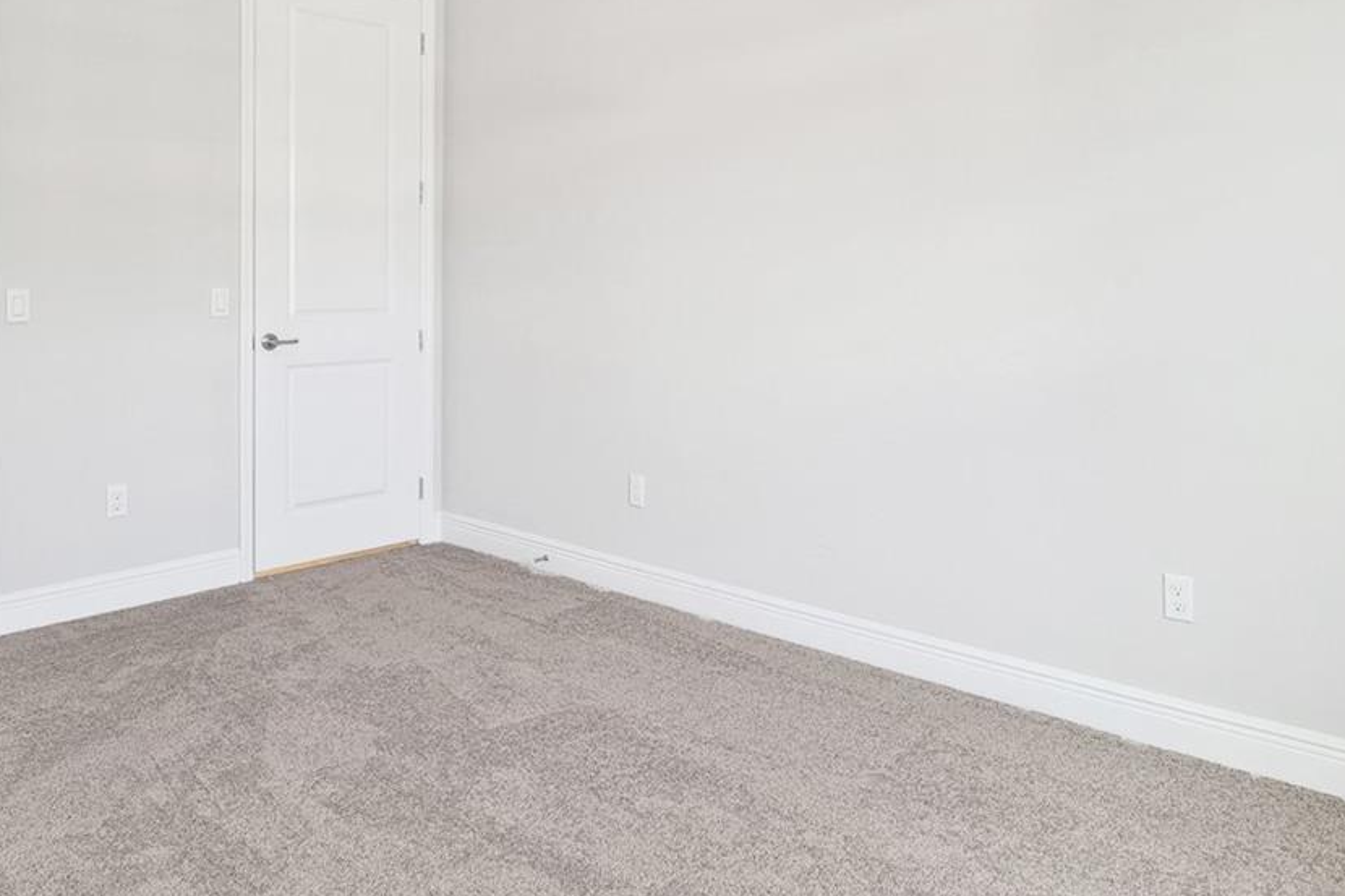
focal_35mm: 27
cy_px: 271
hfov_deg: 67.4
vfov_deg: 46.8
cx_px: 689
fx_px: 1008
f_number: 8
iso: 400
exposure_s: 1/13
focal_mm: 14
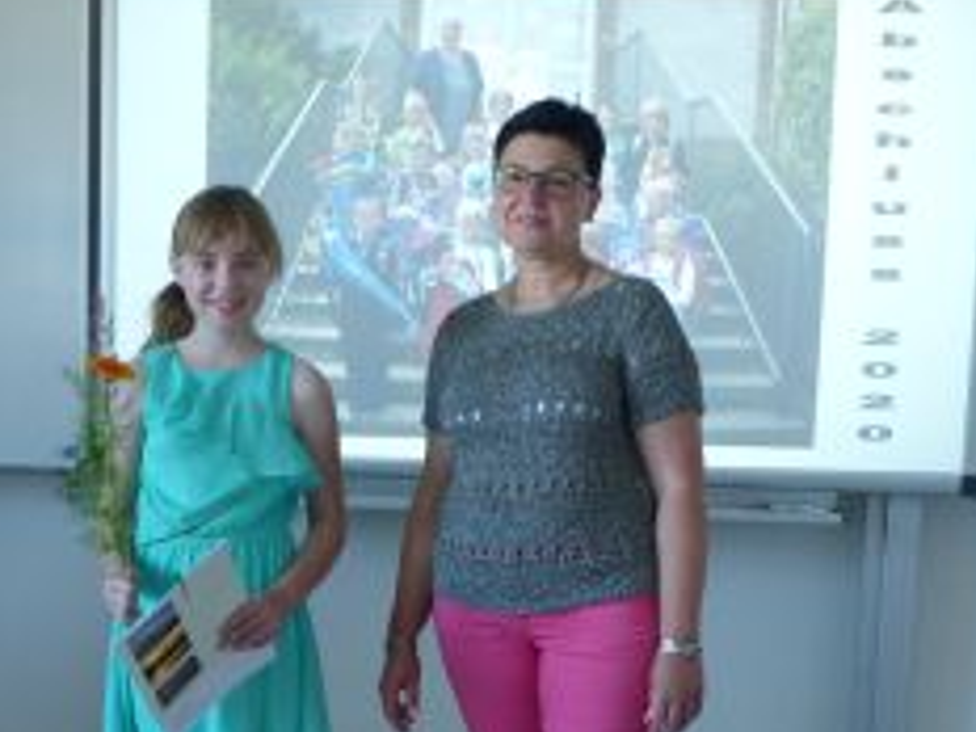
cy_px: 581
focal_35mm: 62
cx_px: 366
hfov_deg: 31.1
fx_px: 1748
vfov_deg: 23.3
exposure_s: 1/60
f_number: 2.8
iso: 320
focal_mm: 6.4
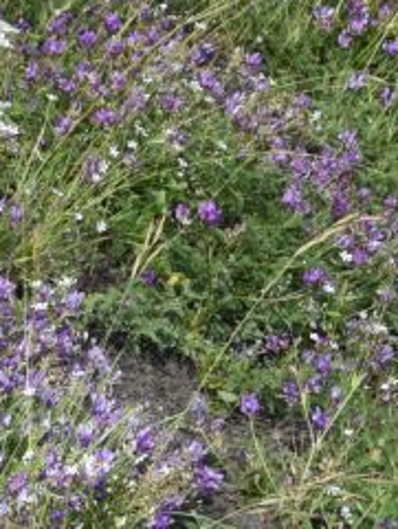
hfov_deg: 9.6
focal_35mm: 145
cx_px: -387
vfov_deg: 13.3
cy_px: 585
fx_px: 2221
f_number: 18
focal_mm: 28
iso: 200
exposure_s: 1/100
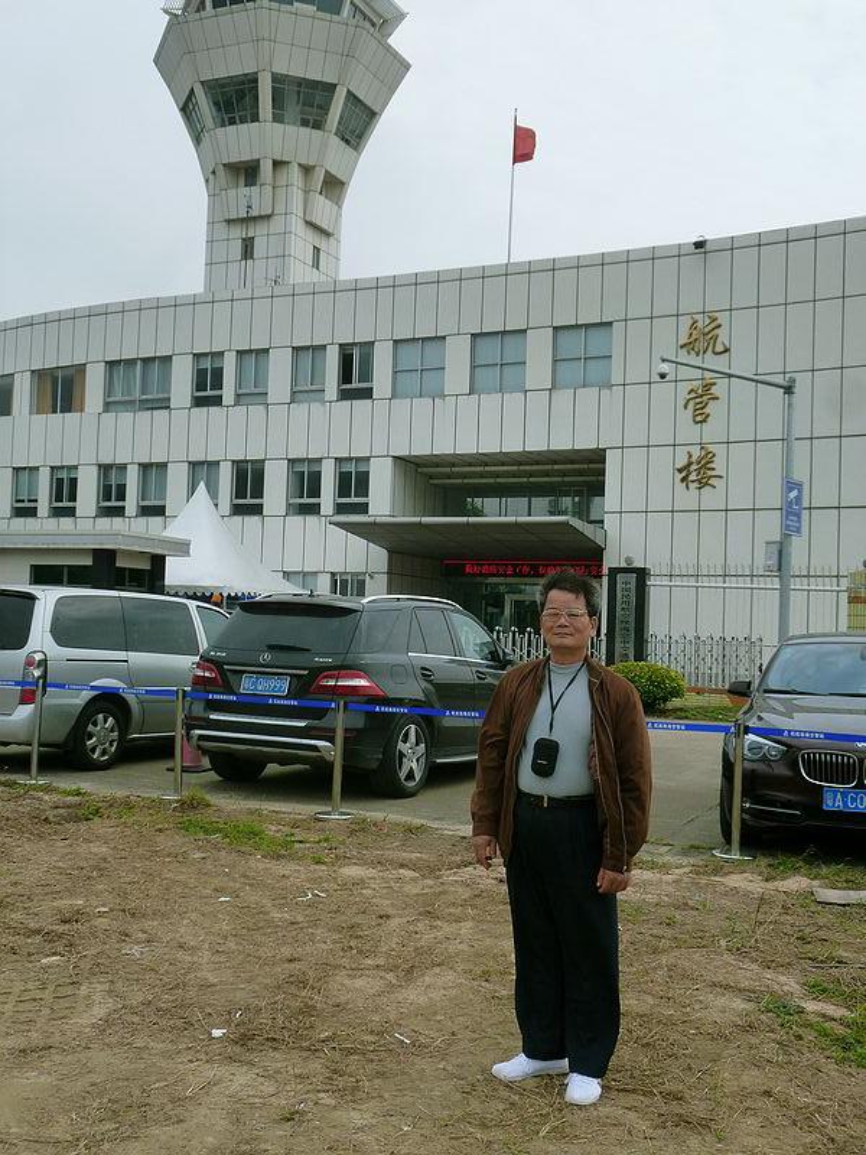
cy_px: 578
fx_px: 1268
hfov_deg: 37.7
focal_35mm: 38
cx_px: 433
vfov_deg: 49.0
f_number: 3.9
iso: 125
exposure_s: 1/800
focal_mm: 6.7
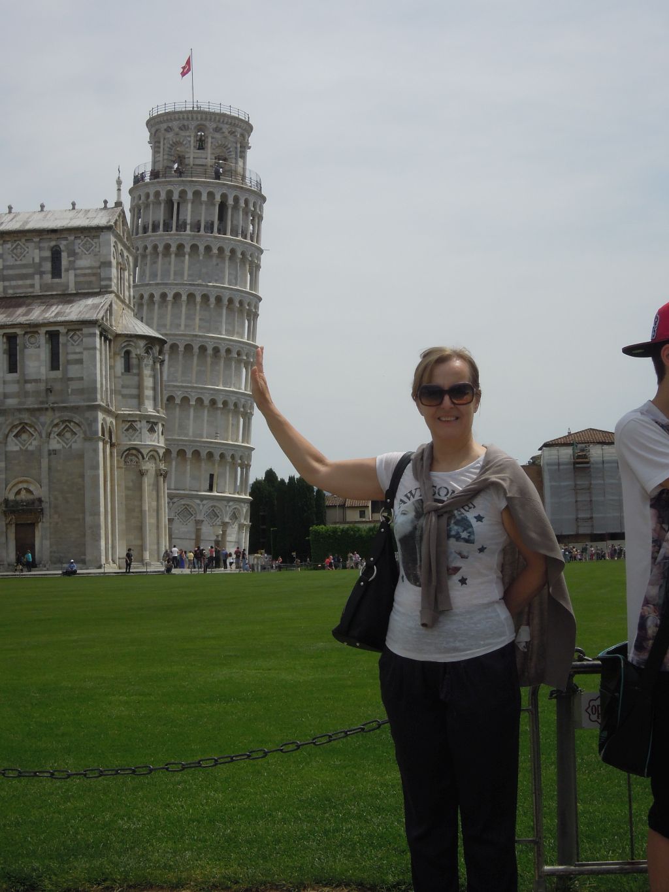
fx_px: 1597
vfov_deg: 31.2
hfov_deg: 23.7
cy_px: 446
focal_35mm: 62
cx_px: 334
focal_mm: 11.1
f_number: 5.2
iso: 160
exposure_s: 1/1250
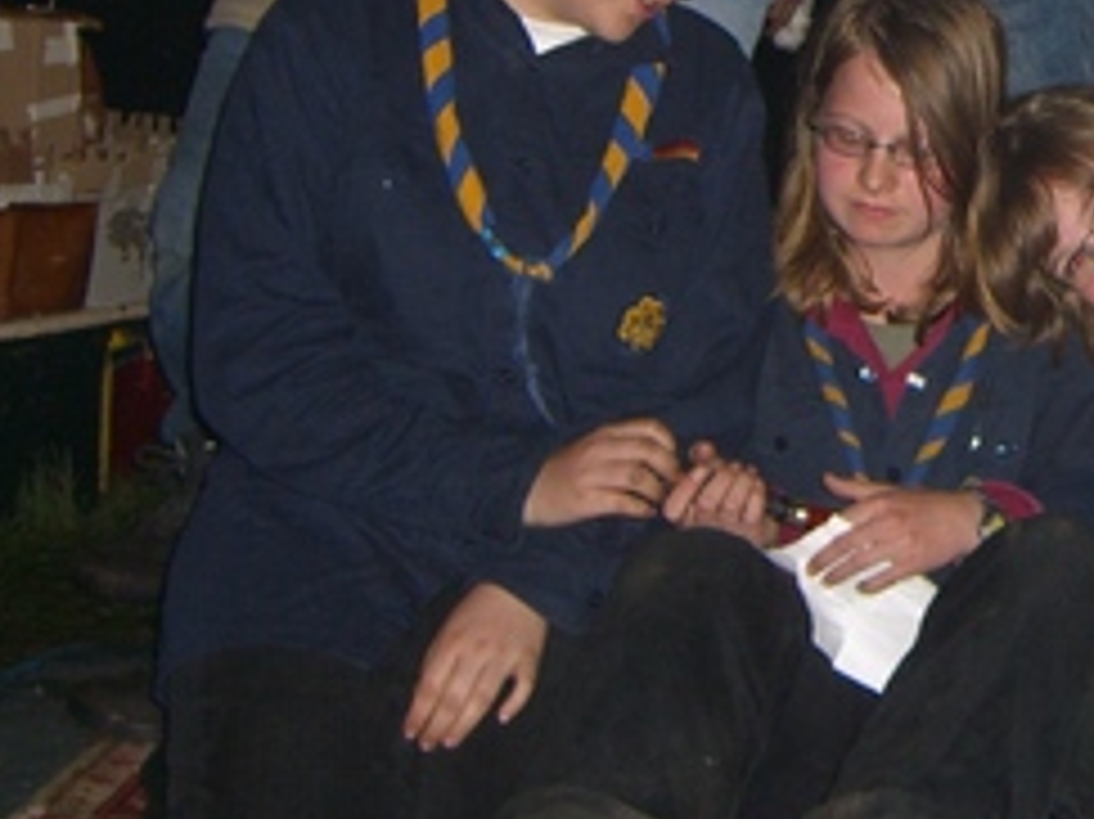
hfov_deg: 20.0
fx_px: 2969
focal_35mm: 94
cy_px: -144
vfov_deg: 15.2
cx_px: 1175
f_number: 2.8
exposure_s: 1/60
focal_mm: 7.9
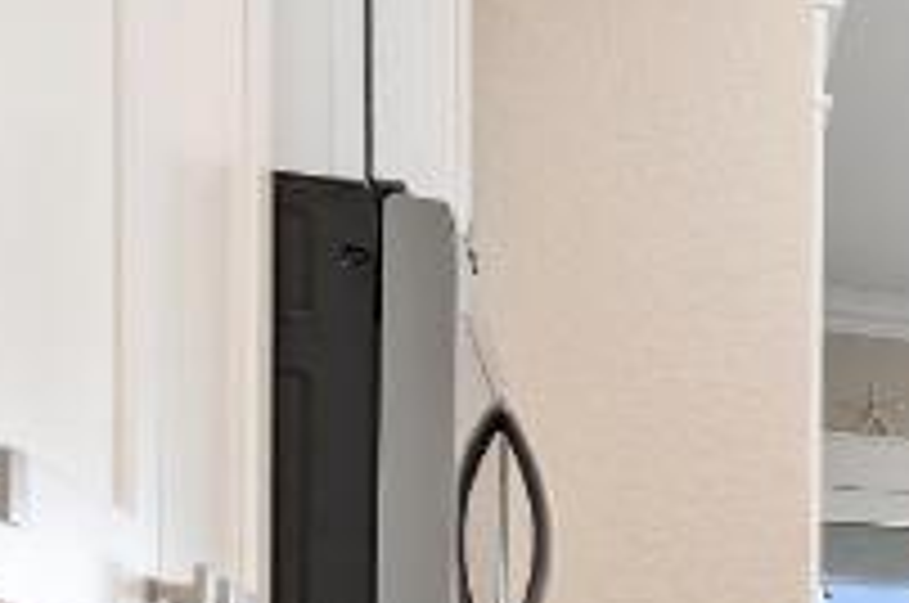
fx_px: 2017
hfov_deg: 14.9
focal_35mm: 80
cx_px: 2200
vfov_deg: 15.7
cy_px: 886
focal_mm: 14
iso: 250
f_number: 9
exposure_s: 1/3
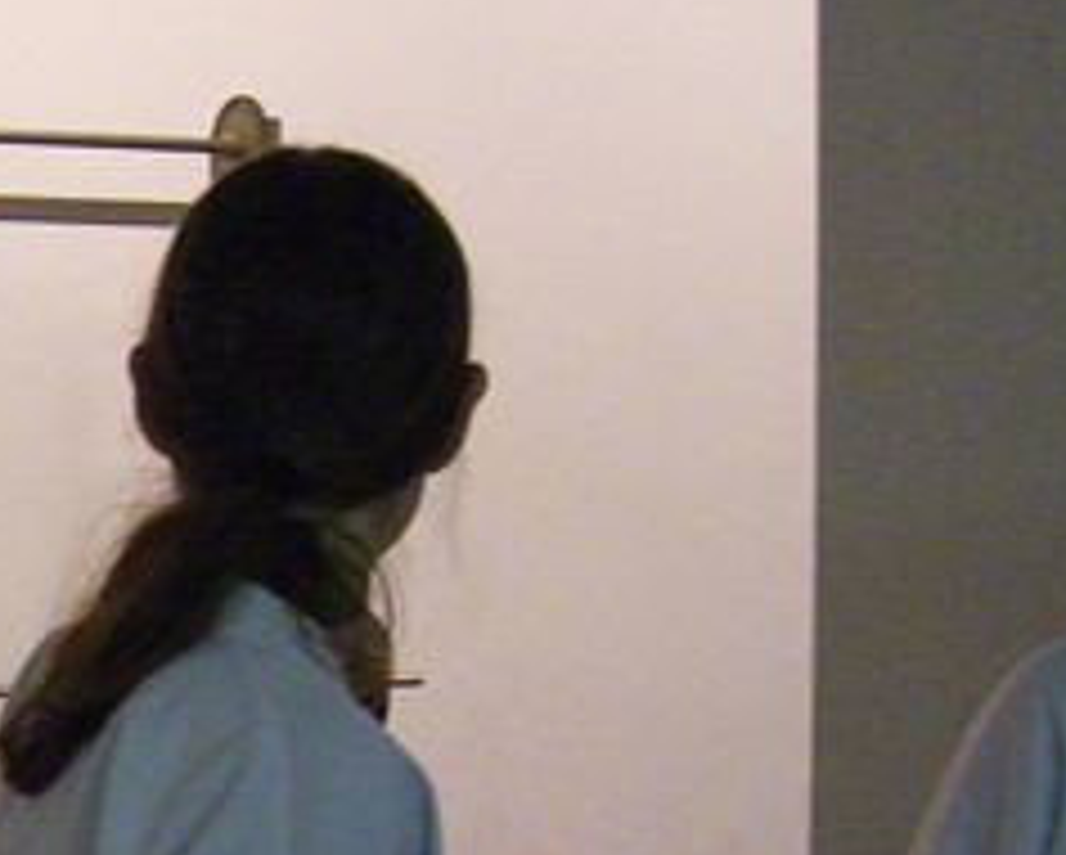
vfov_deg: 15.3
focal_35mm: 100
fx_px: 3158
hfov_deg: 17.9
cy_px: 756
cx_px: -315
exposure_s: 1/125
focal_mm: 7.9
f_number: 2.8
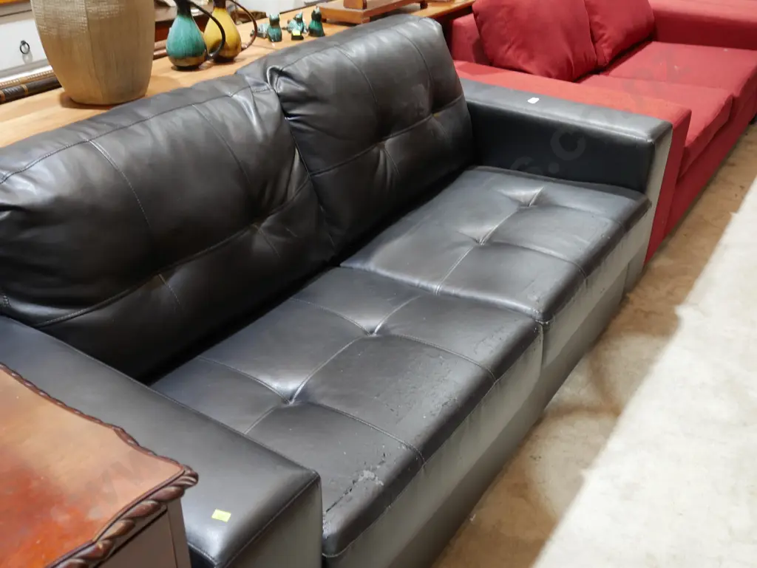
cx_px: 378
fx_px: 831
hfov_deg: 49.0
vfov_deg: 37.8
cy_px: 284
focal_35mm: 38
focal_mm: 19
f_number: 4.1
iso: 800
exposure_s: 1/60
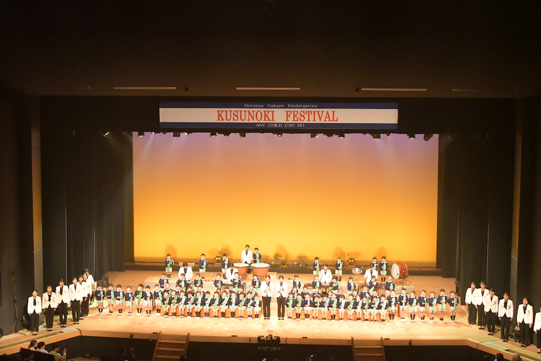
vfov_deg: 26.0
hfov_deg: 38.2
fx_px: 782
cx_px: 270
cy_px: 180
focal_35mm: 52
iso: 8000
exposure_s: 1/200
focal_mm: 35
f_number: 7.1
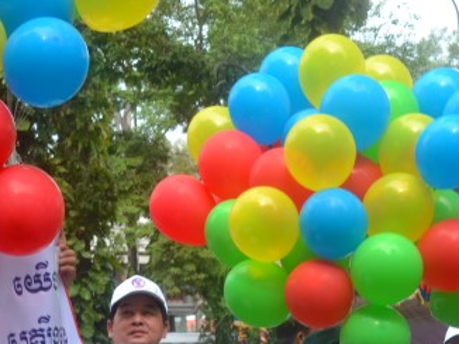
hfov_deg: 14.9
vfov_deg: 11.4
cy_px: 314
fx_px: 1702
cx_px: -56
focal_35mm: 128
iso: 140
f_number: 5.6
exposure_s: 1/125
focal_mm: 29
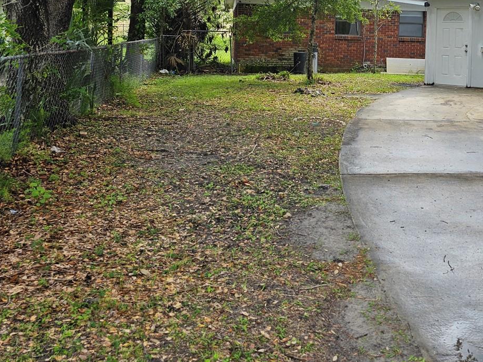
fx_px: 558
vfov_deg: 34.3
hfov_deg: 45.1
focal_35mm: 40
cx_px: 366
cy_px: 48
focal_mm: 6.3
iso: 12
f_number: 1.7
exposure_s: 1/120
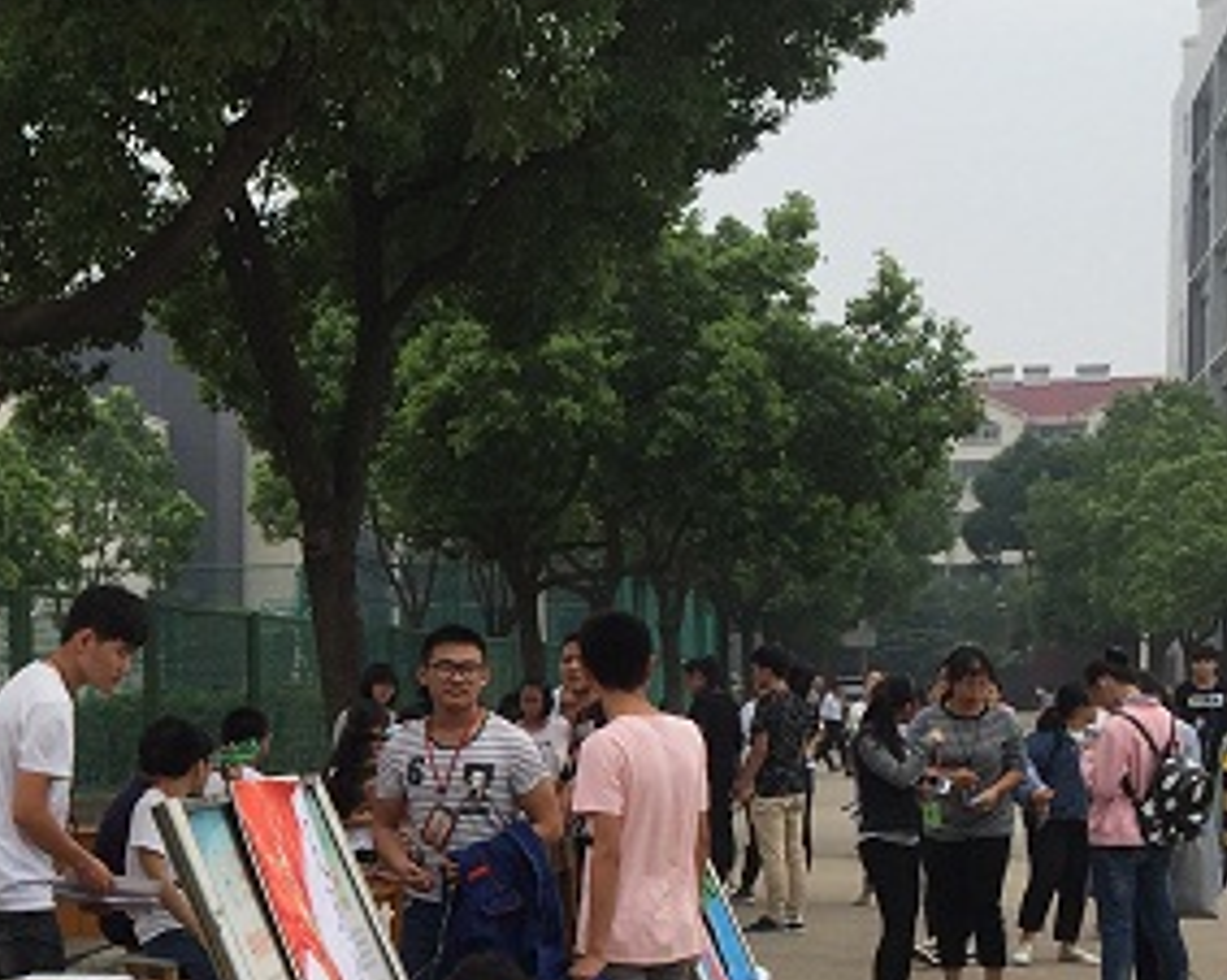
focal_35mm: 80
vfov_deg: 18.8
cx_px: -191
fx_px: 2903
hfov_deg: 22.3
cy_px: 876
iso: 32
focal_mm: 4.15
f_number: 2.2
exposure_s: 1/1647
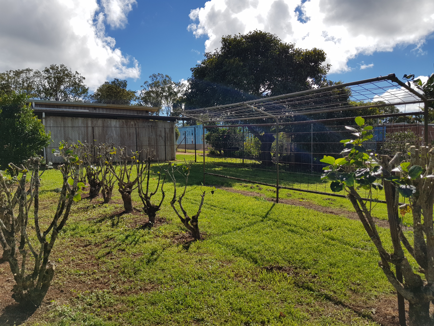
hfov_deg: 67.3
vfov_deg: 53.1
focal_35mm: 26
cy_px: 163
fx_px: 326
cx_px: 217
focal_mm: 4.2
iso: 40
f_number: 1.7
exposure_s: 1/3880
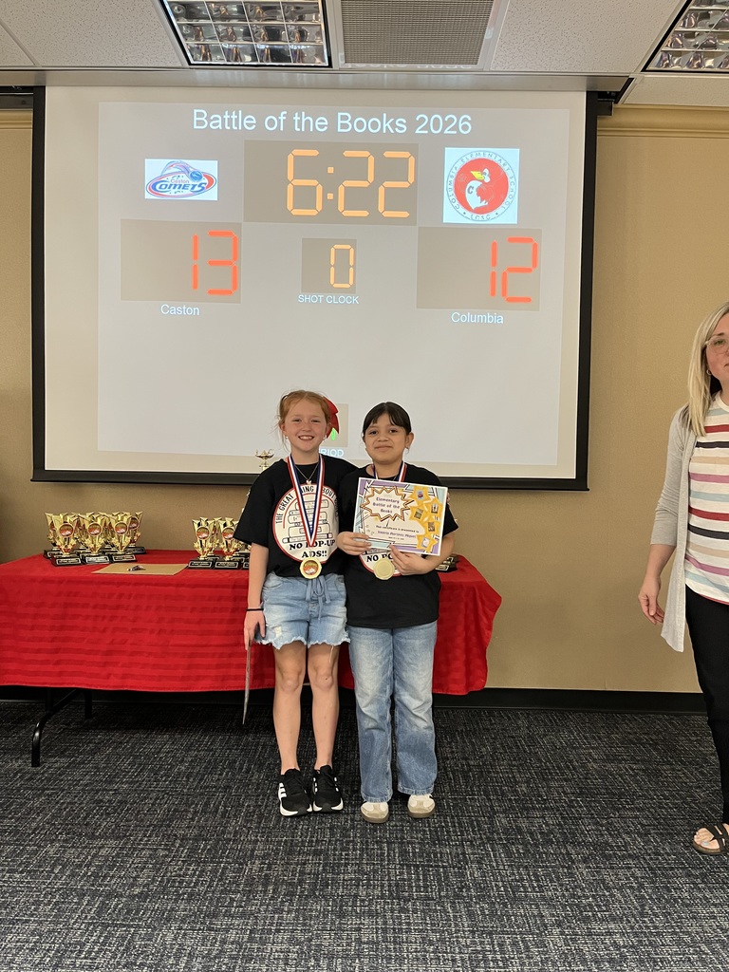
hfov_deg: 53.1
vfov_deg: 67.3
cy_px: 486
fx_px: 730
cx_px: 364
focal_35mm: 26
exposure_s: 1/60
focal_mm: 5.1
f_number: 1.6
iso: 320
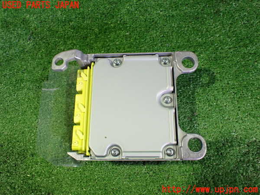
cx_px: 130
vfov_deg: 46.8
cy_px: 98
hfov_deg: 60.0
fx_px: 225
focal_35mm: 30
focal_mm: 5.4
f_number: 2.3
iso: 800
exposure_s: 1/40
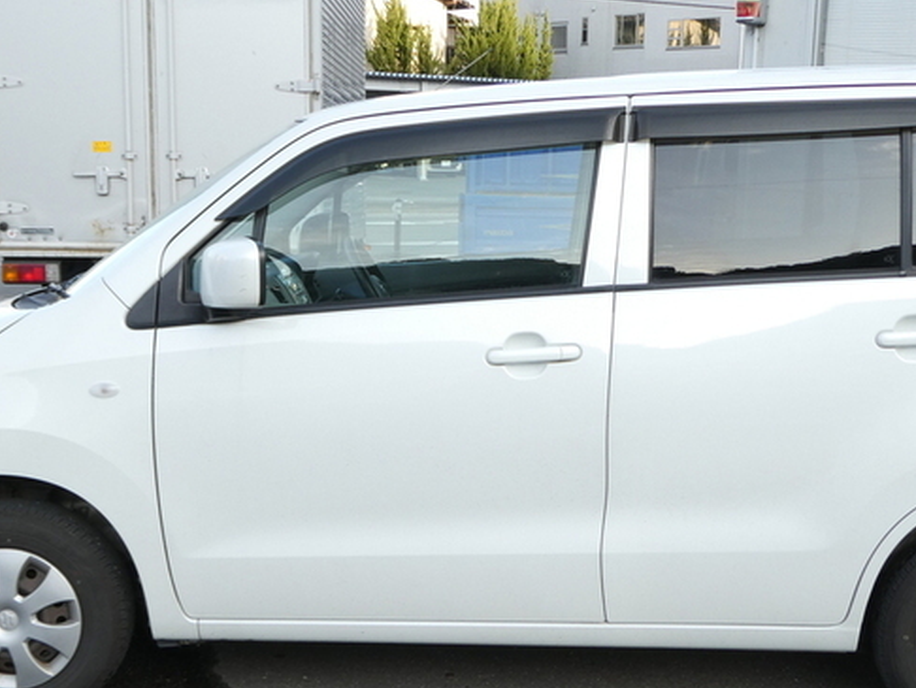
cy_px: 385
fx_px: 1350
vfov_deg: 28.6
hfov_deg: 37.5
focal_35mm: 51
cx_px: 496
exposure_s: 1/160
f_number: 3.5
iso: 80
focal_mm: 5.4
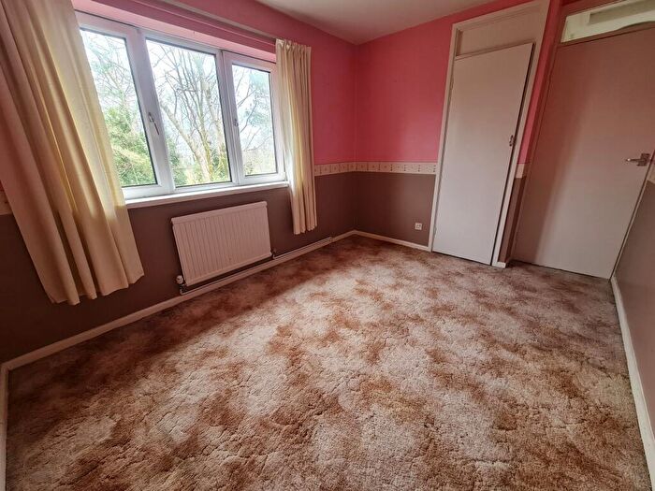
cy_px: 246
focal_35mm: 13
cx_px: 328
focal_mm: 2.2
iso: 200
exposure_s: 1/50
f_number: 2.2
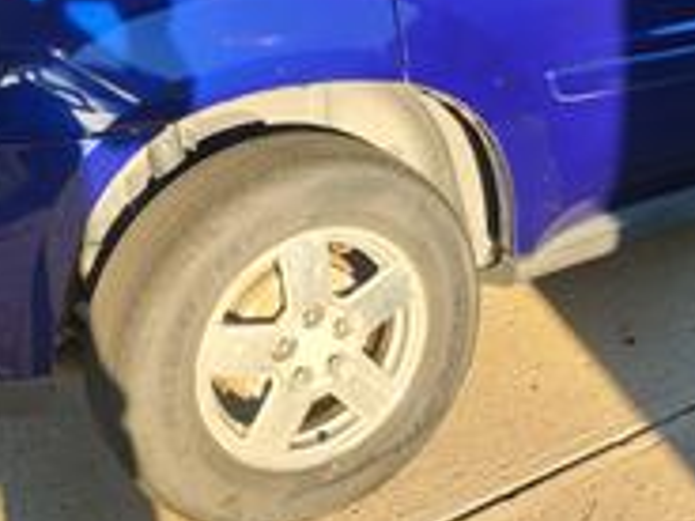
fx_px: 1265
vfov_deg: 22.7
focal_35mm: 63
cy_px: 49
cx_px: 559
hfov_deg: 30.0
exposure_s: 1/193
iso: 20
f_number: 1.8
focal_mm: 5.4
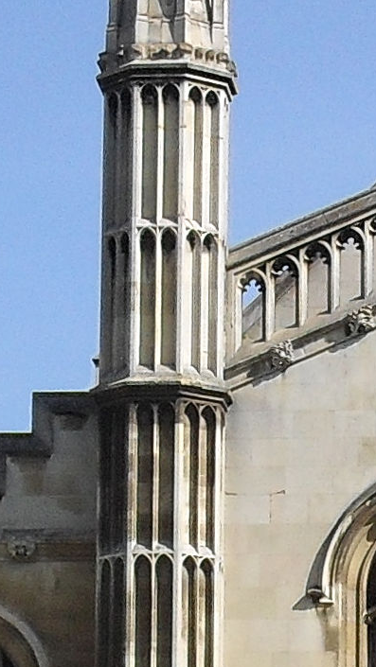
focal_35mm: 194
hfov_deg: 6.2
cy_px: 757
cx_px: 573
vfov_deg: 10.9
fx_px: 3436
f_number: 8.4
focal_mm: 6.3
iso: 100
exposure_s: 1/250
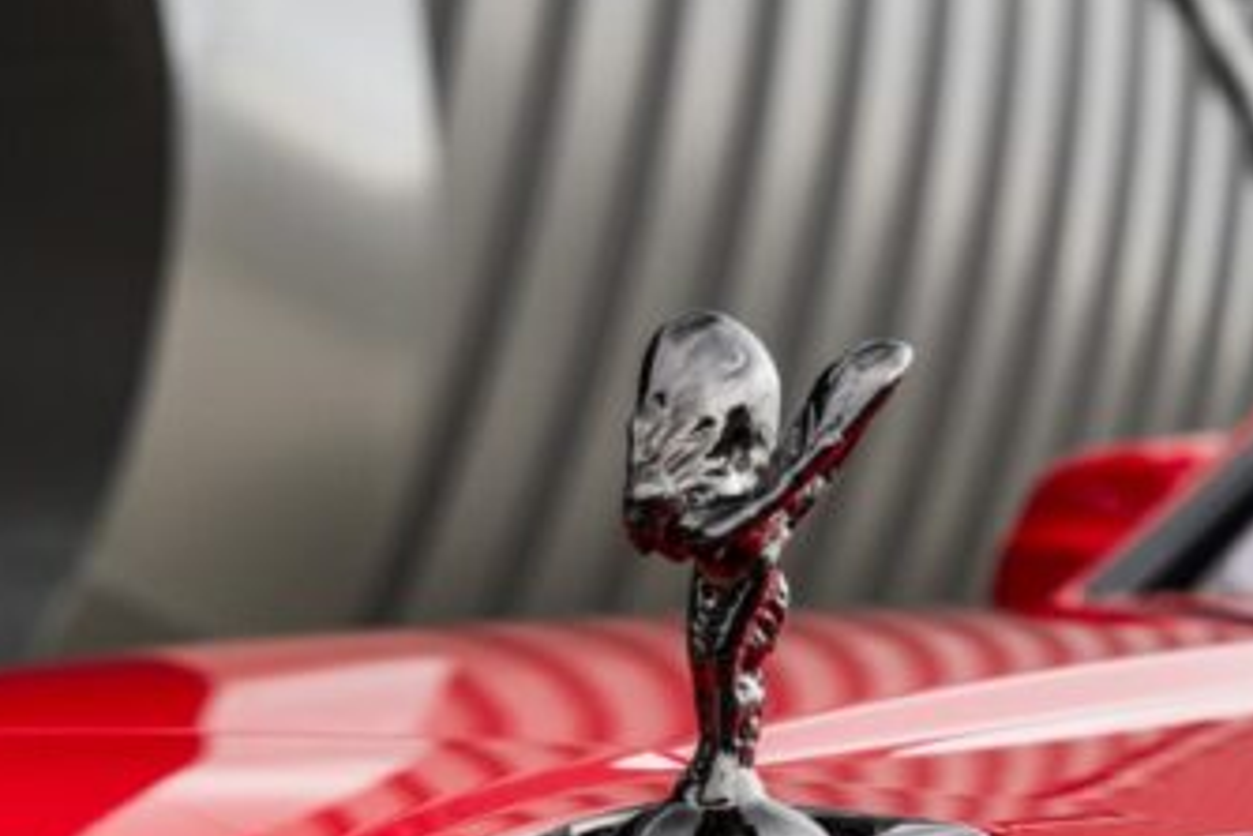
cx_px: 934
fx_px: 4805
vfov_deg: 9.9
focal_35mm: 138
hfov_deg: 14.8
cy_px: 658
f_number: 6.3
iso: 320
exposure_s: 1/160
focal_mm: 45
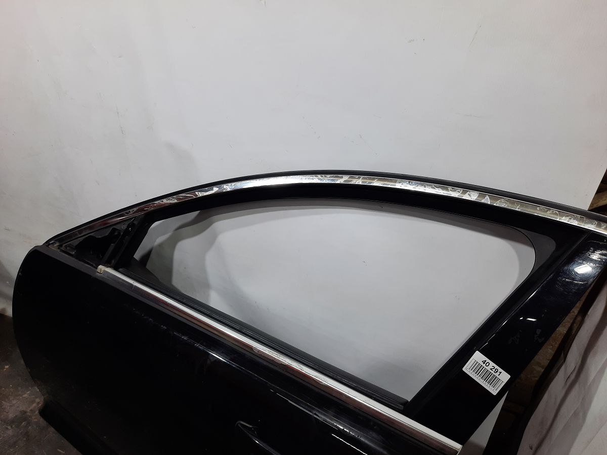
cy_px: 228
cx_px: 304
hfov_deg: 69.4
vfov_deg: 54.9
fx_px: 438
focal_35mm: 25
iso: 50
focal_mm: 4.6
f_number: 2
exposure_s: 1/50
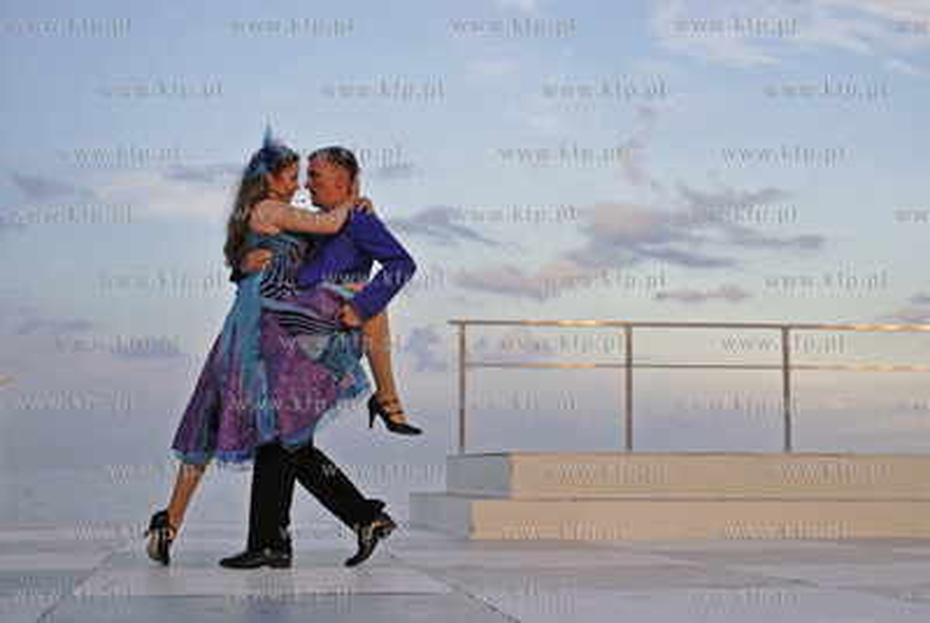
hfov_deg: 36.8
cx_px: 465
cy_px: 312
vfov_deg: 25.1
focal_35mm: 54
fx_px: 1397
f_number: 5.6
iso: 200
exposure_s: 1/400
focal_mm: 36
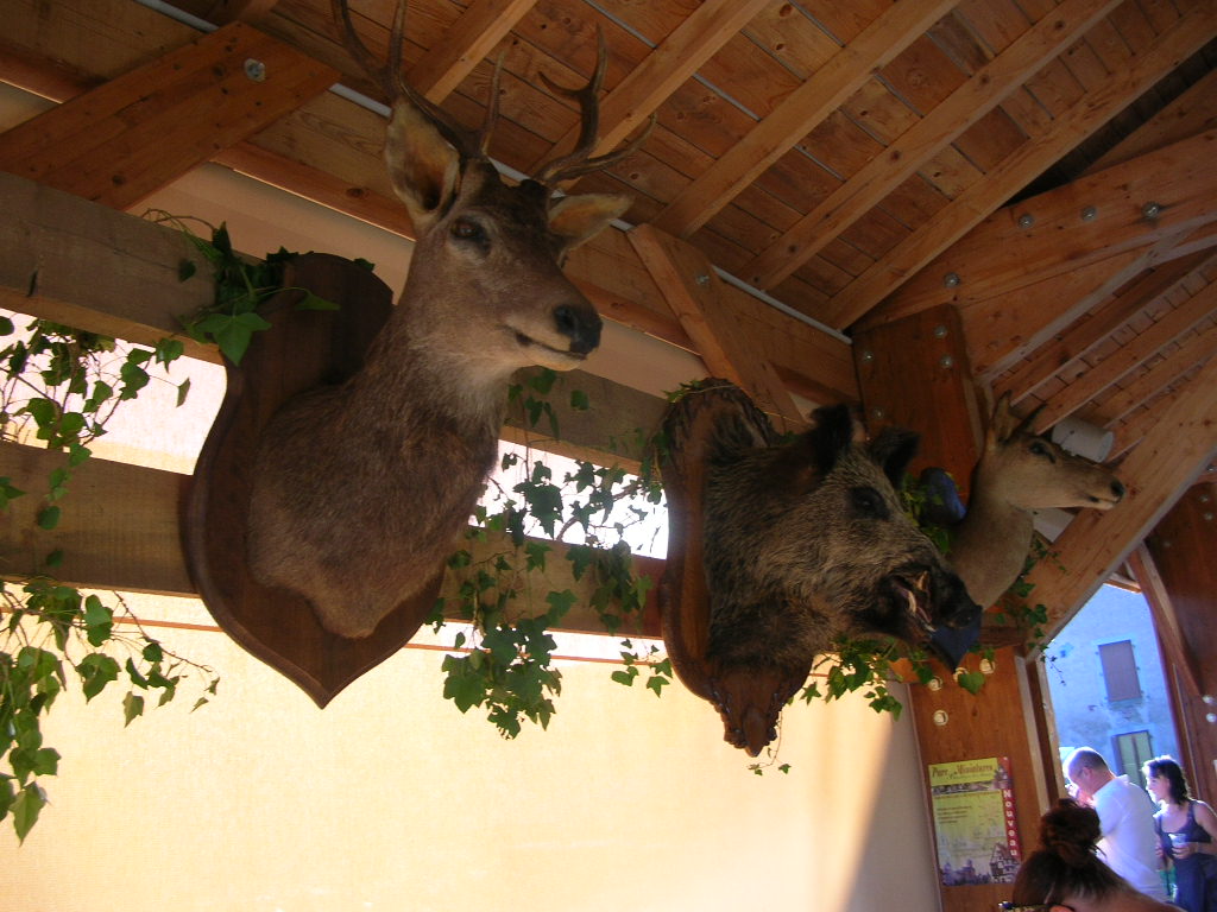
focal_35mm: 35
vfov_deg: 40.7
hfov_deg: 52.6
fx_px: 1231
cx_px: 608
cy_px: 456
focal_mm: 5.8
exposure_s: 1/64.8
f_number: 2.8
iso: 50
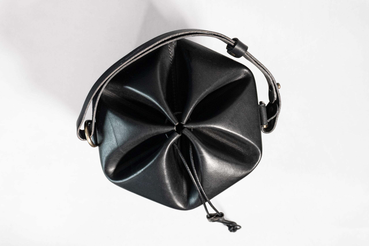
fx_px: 384
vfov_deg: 35.5
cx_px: 184
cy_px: 123
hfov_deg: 51.3
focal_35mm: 38
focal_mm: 25
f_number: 5.6
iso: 400
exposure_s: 1/40
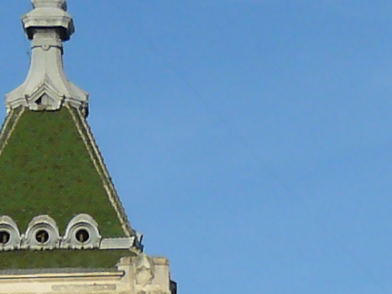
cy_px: 709
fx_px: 2683
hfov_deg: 8.3
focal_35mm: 237
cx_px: -15
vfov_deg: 6.0
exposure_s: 1/400
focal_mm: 6
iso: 100
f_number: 5.6
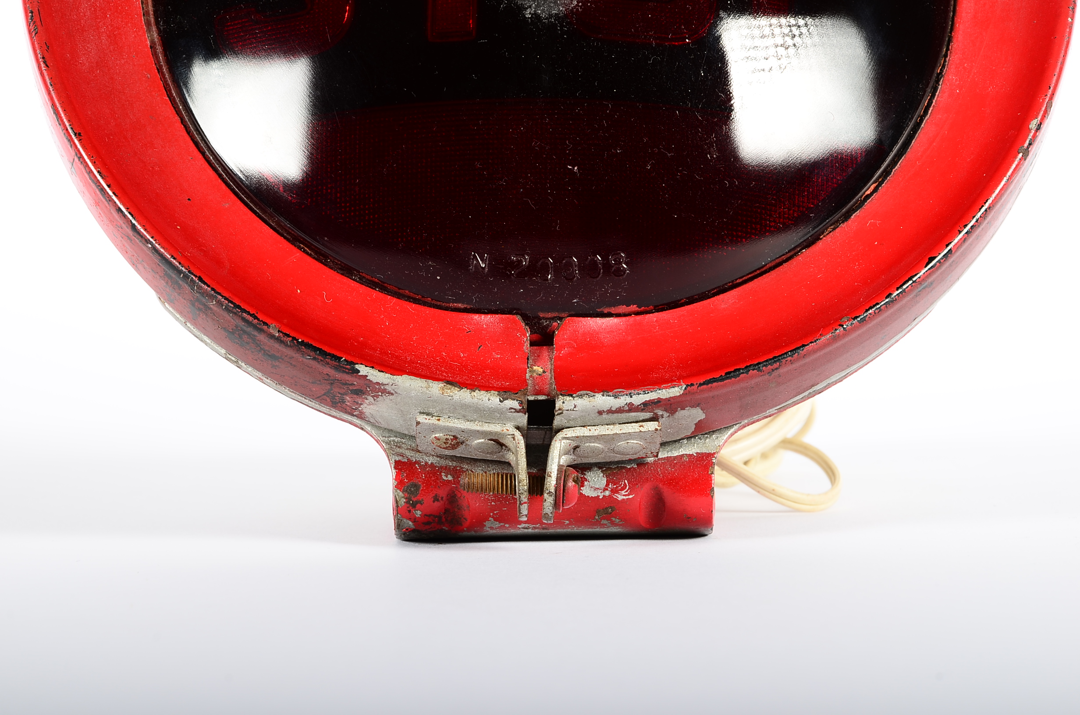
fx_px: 4715
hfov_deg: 13.1
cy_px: 358
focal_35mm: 158
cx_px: 540
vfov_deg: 8.7
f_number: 13
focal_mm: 105
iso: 100
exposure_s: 1/250
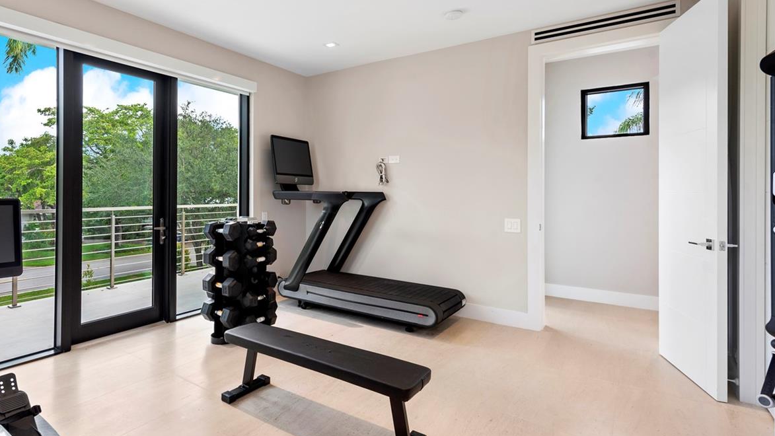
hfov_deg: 83.7
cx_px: 259
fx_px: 411
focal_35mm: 20
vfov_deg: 55.8
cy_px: 204
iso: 100
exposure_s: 1/15
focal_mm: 14
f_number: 8
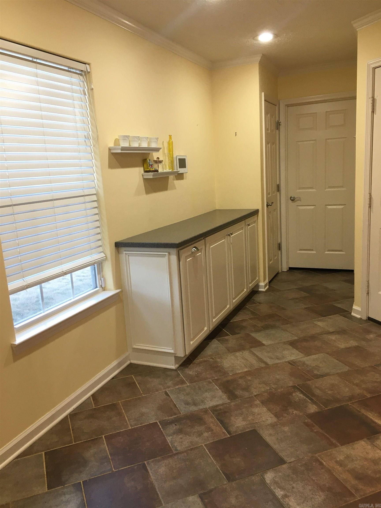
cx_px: 190
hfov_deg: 48.2
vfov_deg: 61.7
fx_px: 426
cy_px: 254
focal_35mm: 29
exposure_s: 1/30
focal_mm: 4.15
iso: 64
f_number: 2.2
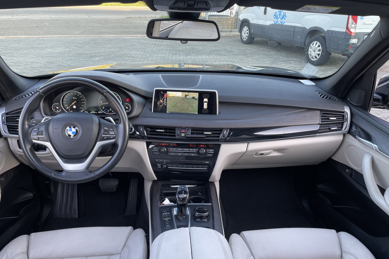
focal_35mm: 28
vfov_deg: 46.3
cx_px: 192
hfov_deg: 65.5
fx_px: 303
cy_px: 142
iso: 40
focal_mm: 4.2
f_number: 1.6
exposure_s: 1/101
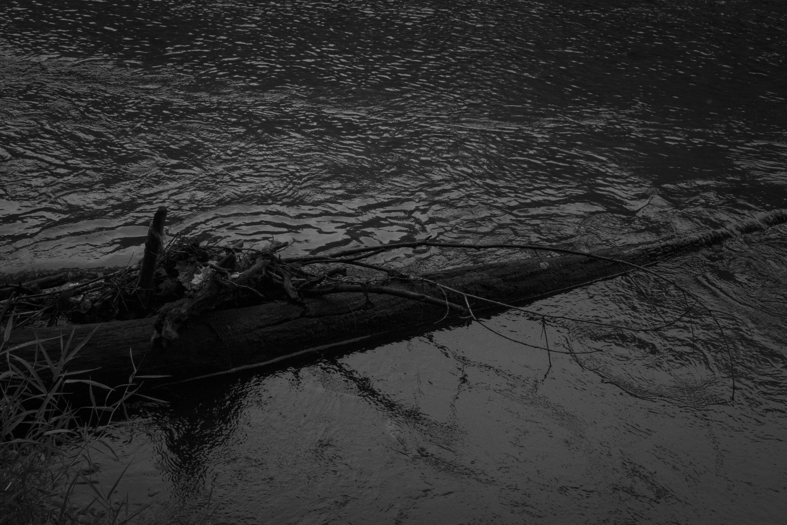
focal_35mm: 46
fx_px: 1006
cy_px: 262
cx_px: 394
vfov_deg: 29.2
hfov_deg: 42.7
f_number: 10
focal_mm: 16.76
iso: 2500
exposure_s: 1/160
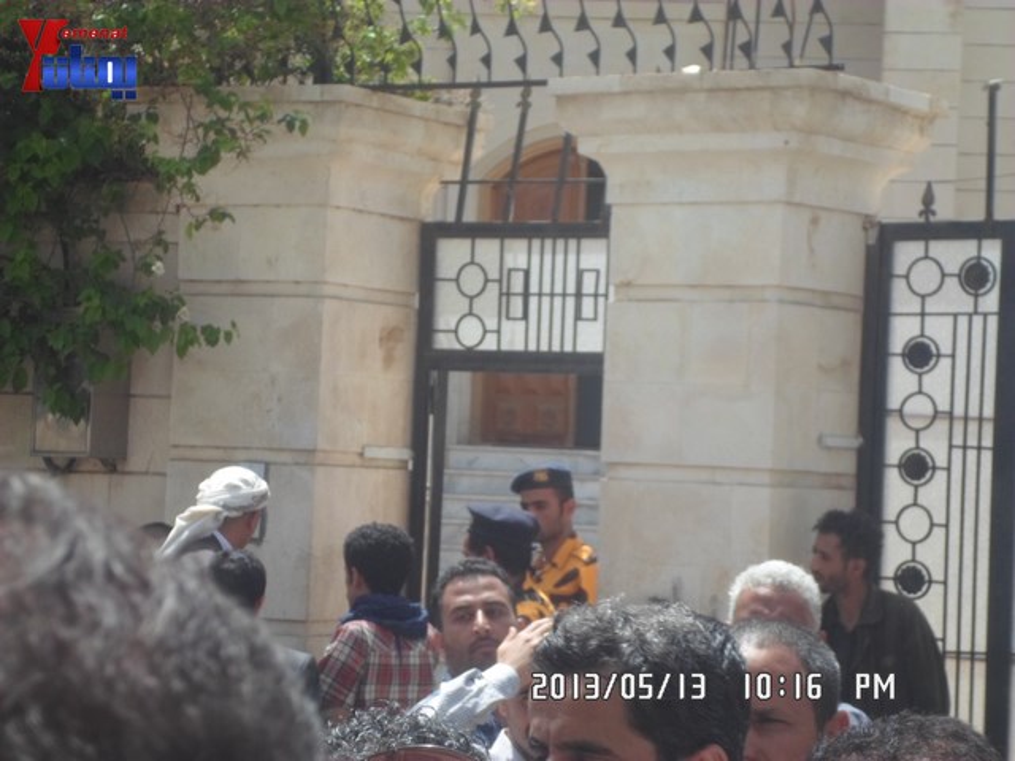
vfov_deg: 11.9
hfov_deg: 15.8
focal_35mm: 125
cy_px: 380
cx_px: 508
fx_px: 3665
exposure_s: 1/180
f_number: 6.3
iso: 80
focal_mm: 22.5
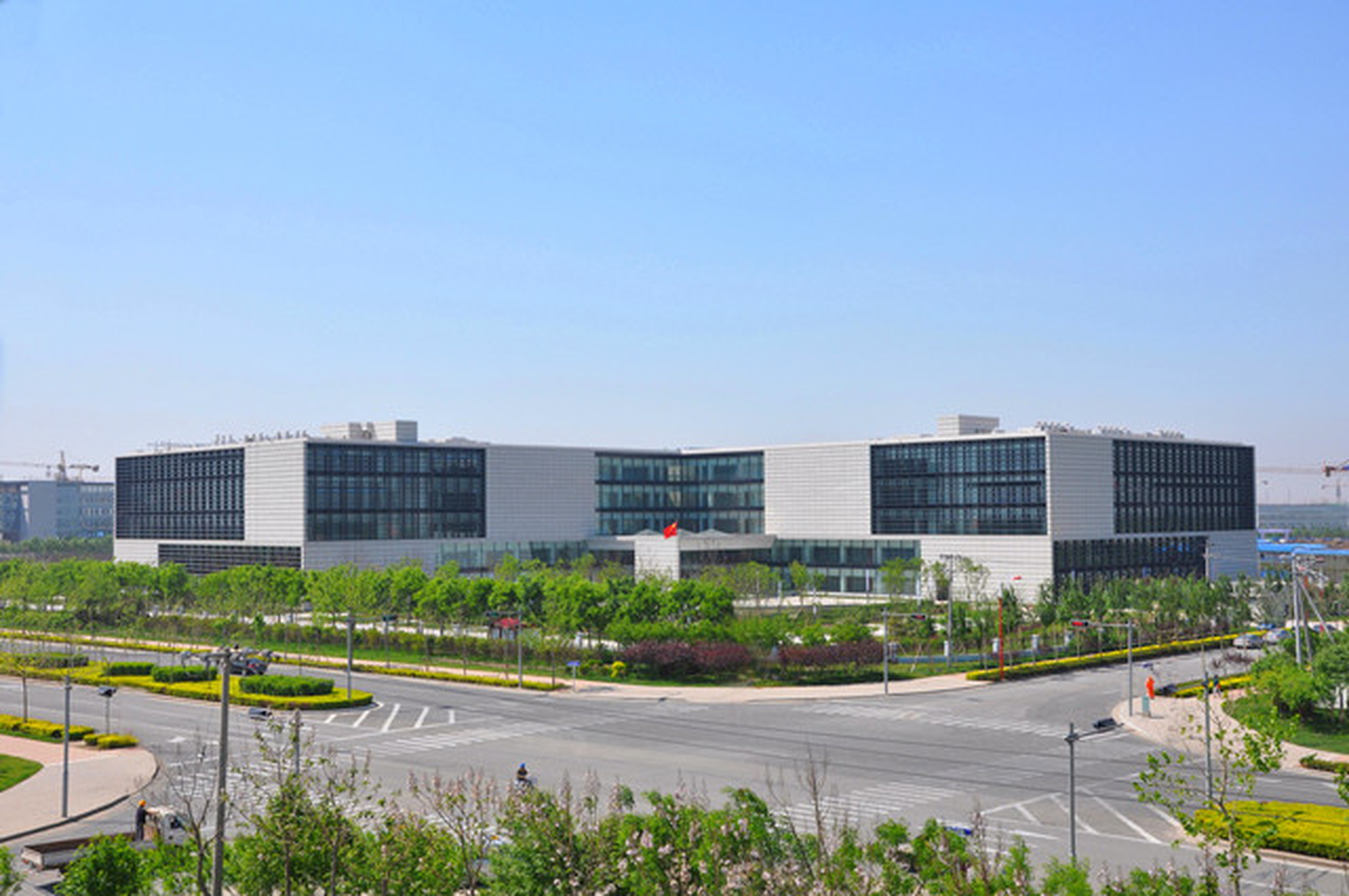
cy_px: 448
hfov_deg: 49.6
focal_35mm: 39
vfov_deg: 34.1
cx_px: 674
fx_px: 1460
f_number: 10
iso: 200
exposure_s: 1/400
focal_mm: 26
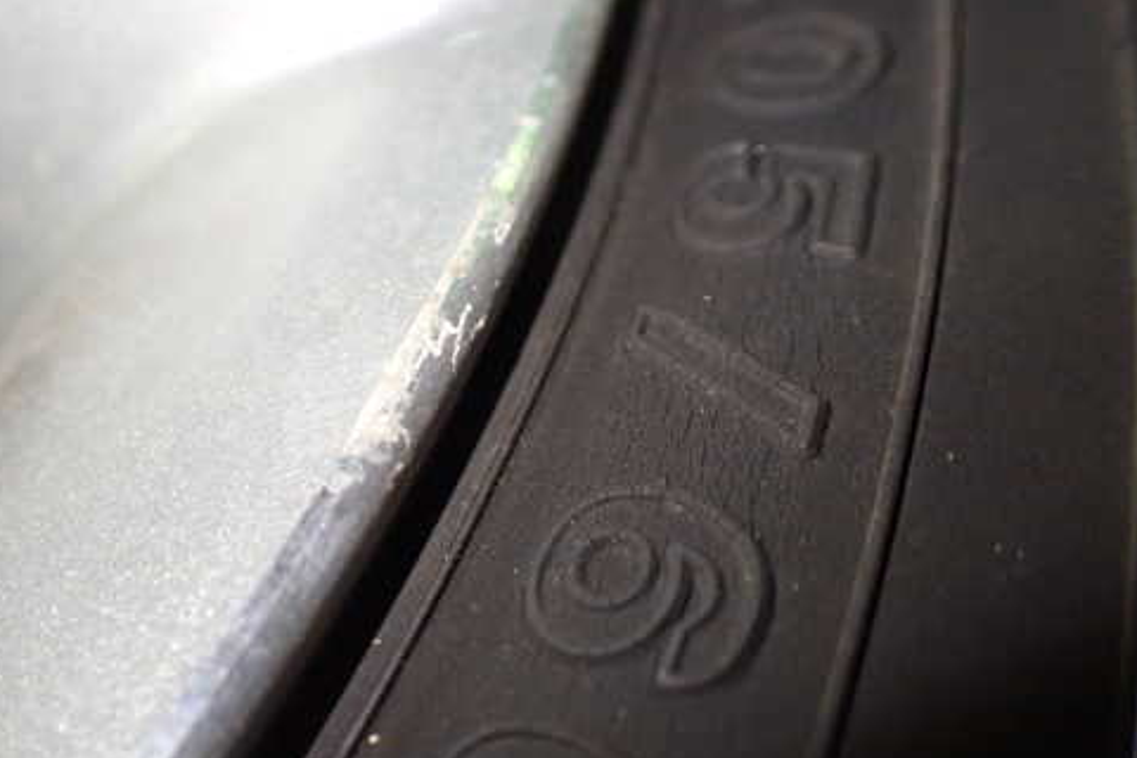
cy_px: 374
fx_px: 1232
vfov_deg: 34.2
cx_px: 467
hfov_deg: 49.3
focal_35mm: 39
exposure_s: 1/125
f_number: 2.3
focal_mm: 5.4
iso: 640
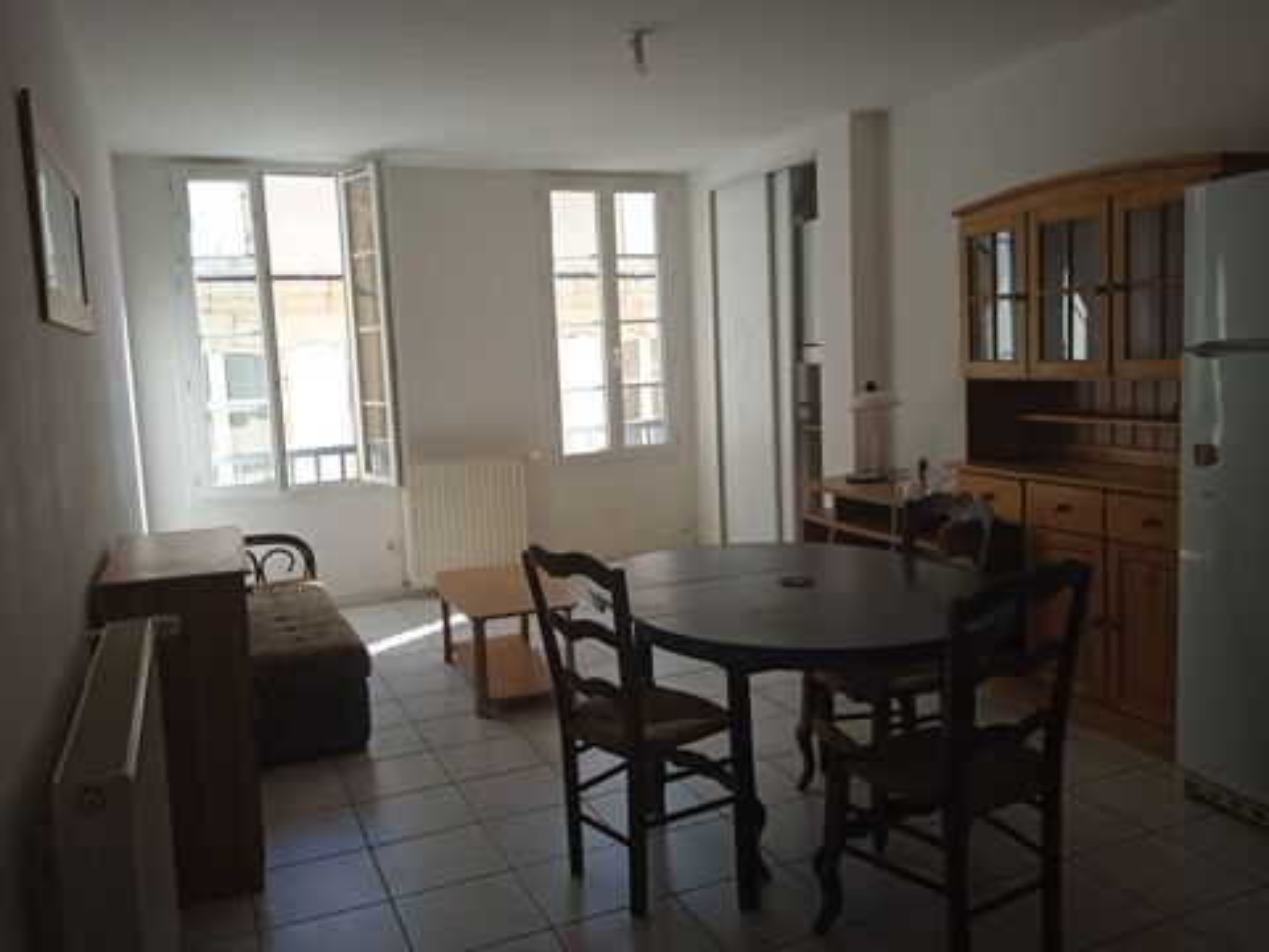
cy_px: 476
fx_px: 1026
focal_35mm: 28
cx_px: 634
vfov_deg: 49.7
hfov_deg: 63.4
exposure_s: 1/173
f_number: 2.2
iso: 100
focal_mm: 3.43
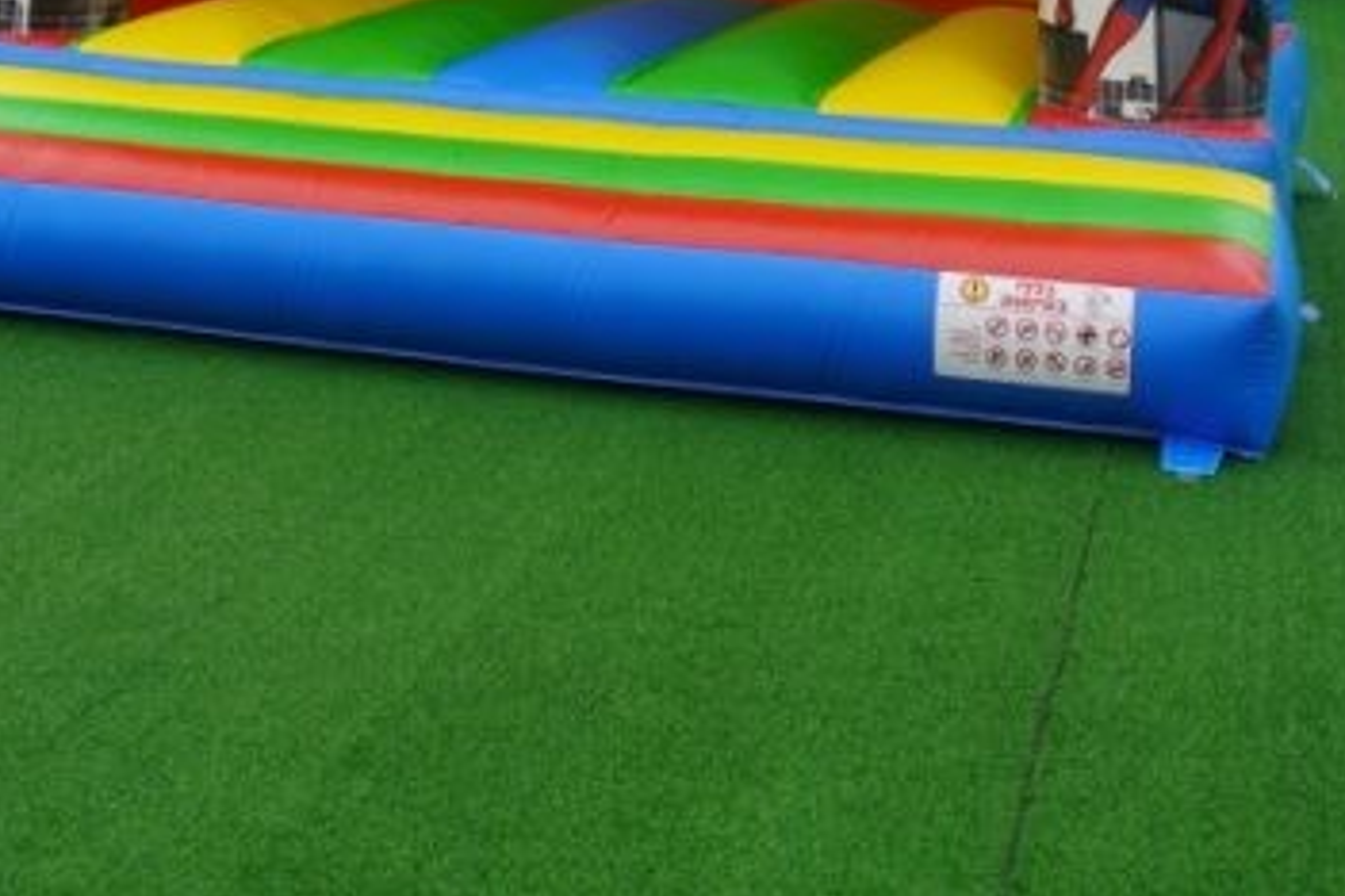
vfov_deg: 17.7
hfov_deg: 28.8
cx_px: 571
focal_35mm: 70
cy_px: -392
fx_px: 2615
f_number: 10
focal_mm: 16
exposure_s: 1/160
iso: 100
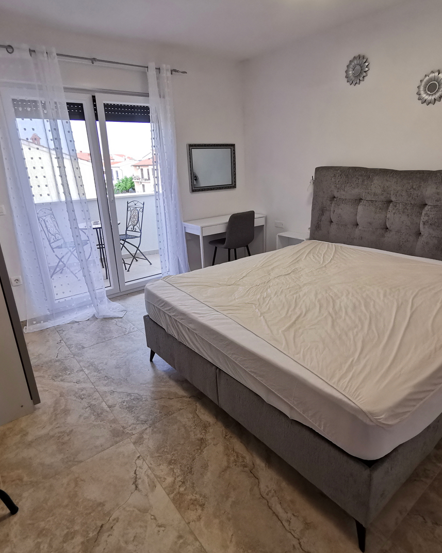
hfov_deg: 65.5
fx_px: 343
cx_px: 230
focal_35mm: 21
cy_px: 275
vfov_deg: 77.6
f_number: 2.2
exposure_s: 1/60
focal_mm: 2.35
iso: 125
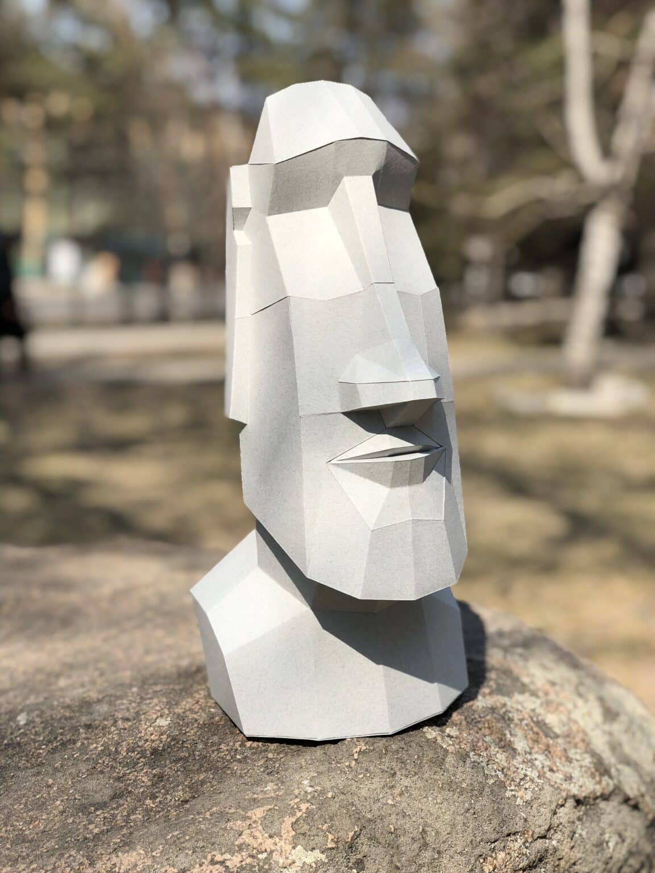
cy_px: 436
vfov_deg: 36.8
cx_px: 328
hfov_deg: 28.0
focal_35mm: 52
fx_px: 1312
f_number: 2.4
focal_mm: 6
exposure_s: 1/979
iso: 16
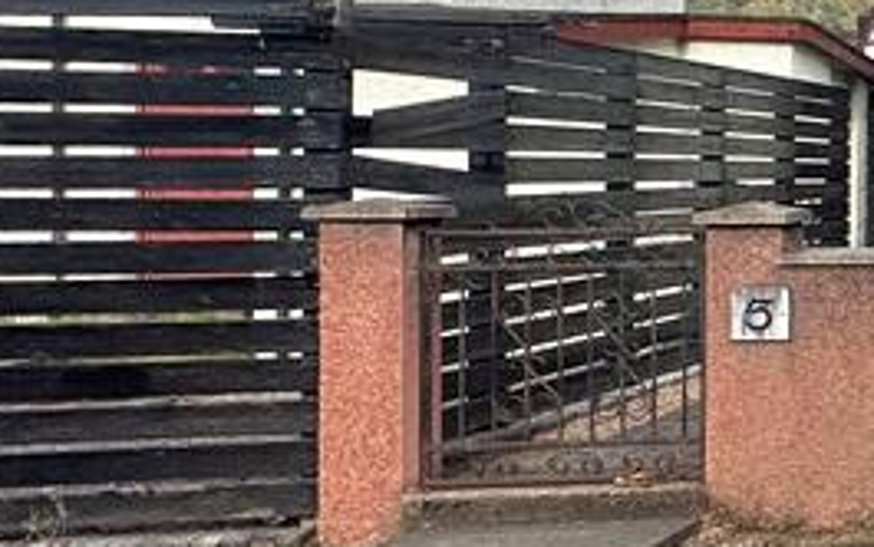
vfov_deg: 23.1
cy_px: 188
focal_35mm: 56
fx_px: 1335
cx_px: 1573
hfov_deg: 22.0
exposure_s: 1/1595
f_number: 2.2
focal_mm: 2.22
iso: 50
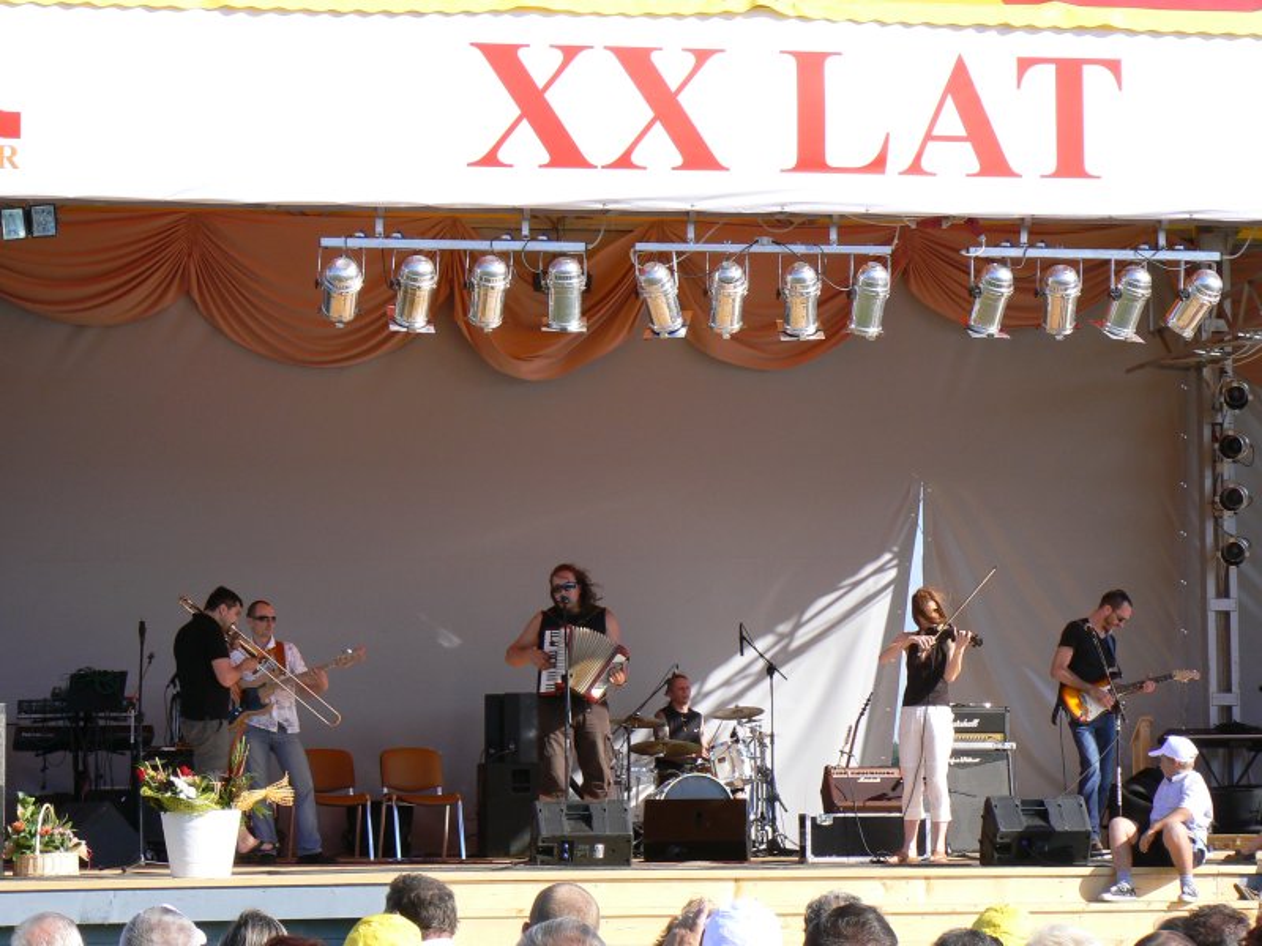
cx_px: 631
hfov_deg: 18.5
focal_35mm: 106
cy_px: 473
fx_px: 3864
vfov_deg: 14.0
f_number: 5.6
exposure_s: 1/400
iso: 80
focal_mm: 17.7
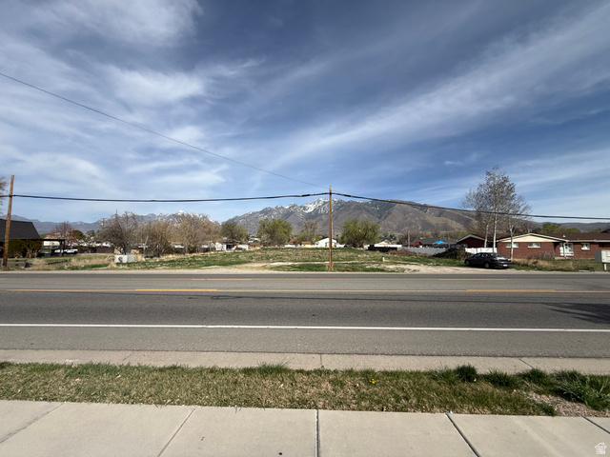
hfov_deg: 102.1
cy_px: 228
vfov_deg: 85.7
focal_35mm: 14
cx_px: 305
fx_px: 247
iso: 50
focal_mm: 2.22
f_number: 2.2
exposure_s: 1/3289
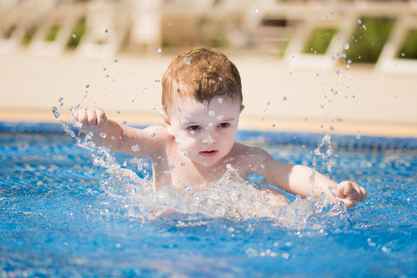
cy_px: 139
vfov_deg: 8.7
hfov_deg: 13.0
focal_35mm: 158
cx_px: 208
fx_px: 1824
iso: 100
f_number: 3
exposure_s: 1/1600
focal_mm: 105
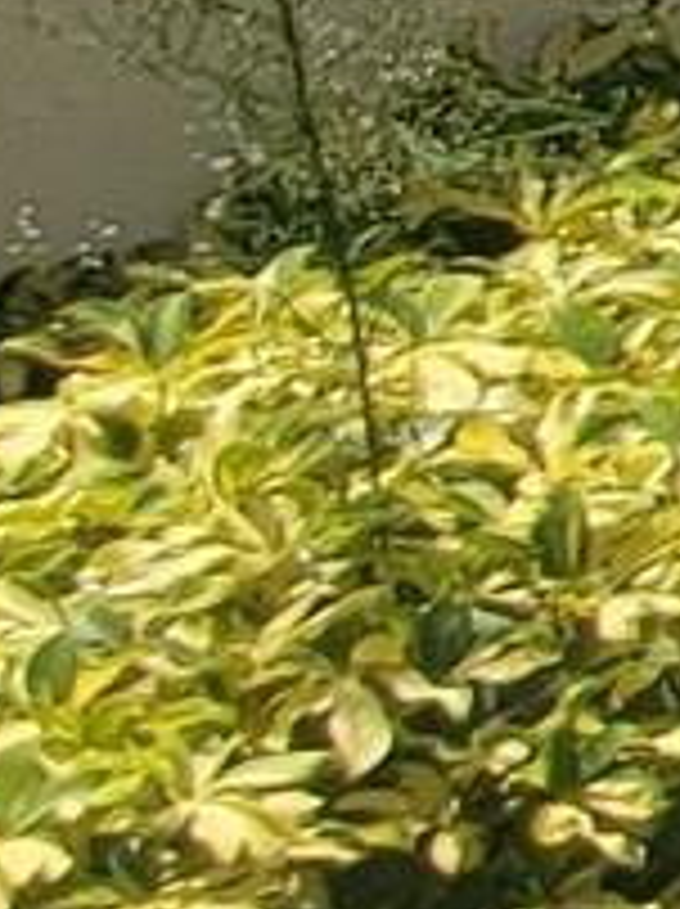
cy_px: -495
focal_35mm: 132
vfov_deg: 13.9
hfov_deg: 4.6
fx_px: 3465
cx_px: 4544
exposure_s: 1/2175
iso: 50
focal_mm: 2.2
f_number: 2.2
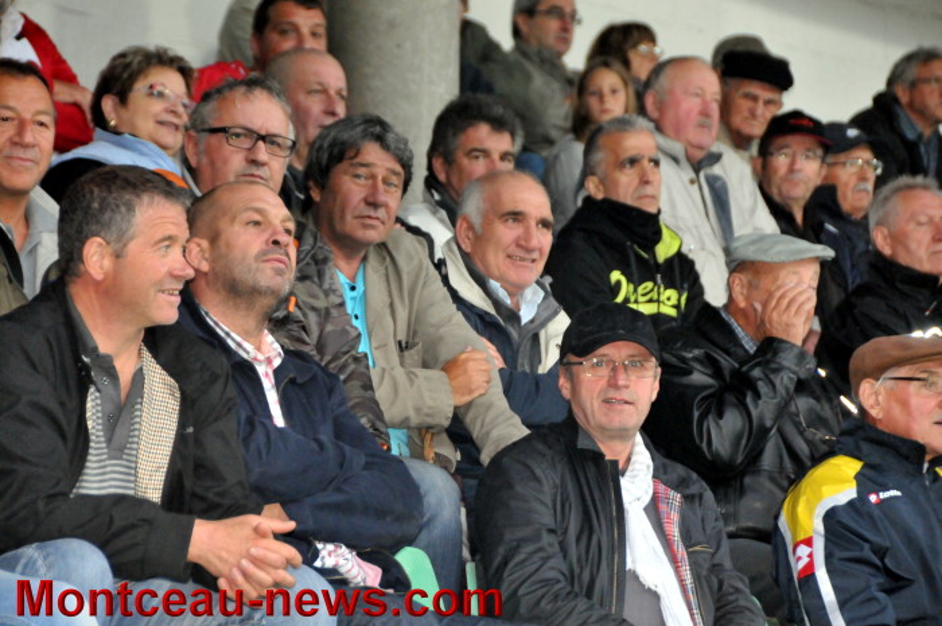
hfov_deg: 10.6
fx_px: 5097
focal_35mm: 195
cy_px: 313
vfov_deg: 7.0
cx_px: 471
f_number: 5.6
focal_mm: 130
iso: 3200
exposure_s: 1/160
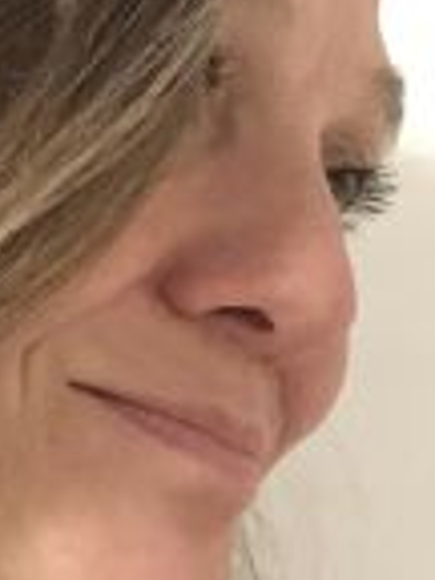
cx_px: -270
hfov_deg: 10.6
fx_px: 2228
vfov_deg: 14.8
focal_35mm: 133
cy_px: 369
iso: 640
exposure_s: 1/33
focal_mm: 2.87
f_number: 2.2
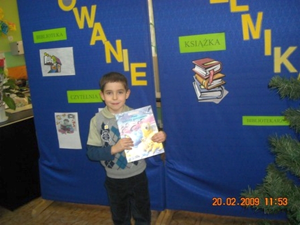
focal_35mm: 35
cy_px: 112
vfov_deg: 40.7
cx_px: 150
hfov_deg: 52.6
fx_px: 303
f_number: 2.8
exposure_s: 1/60
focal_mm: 5.7
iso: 200
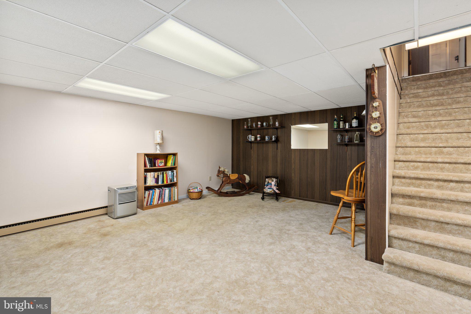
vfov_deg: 73.7
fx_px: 209
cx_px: 236
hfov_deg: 96.7
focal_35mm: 16
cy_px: 157
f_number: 7.1
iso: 320
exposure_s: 1
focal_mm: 16
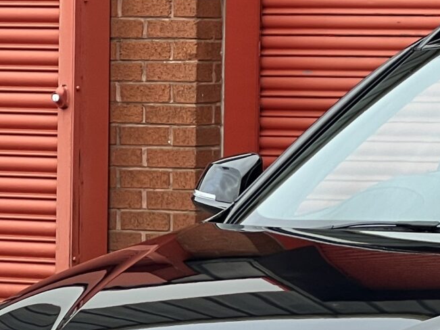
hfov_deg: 6.5
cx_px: 583
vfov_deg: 4.9
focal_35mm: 303
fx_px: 3851
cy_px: 264
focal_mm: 9
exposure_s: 1/116
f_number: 2.8
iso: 32
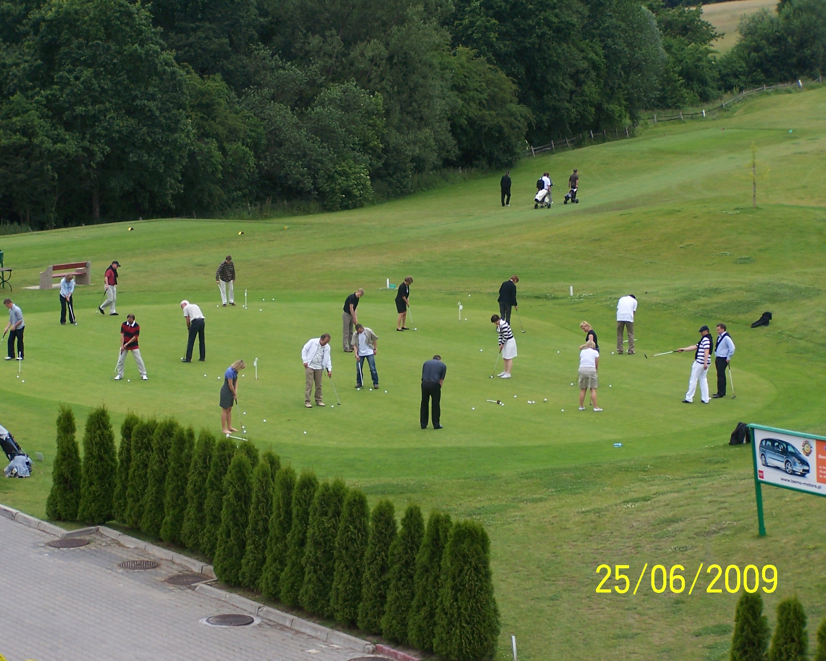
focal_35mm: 110
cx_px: 385
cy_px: 329
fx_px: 2689
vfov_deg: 14.0
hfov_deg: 17.5
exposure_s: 1/350
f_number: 3.2
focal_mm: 17.5
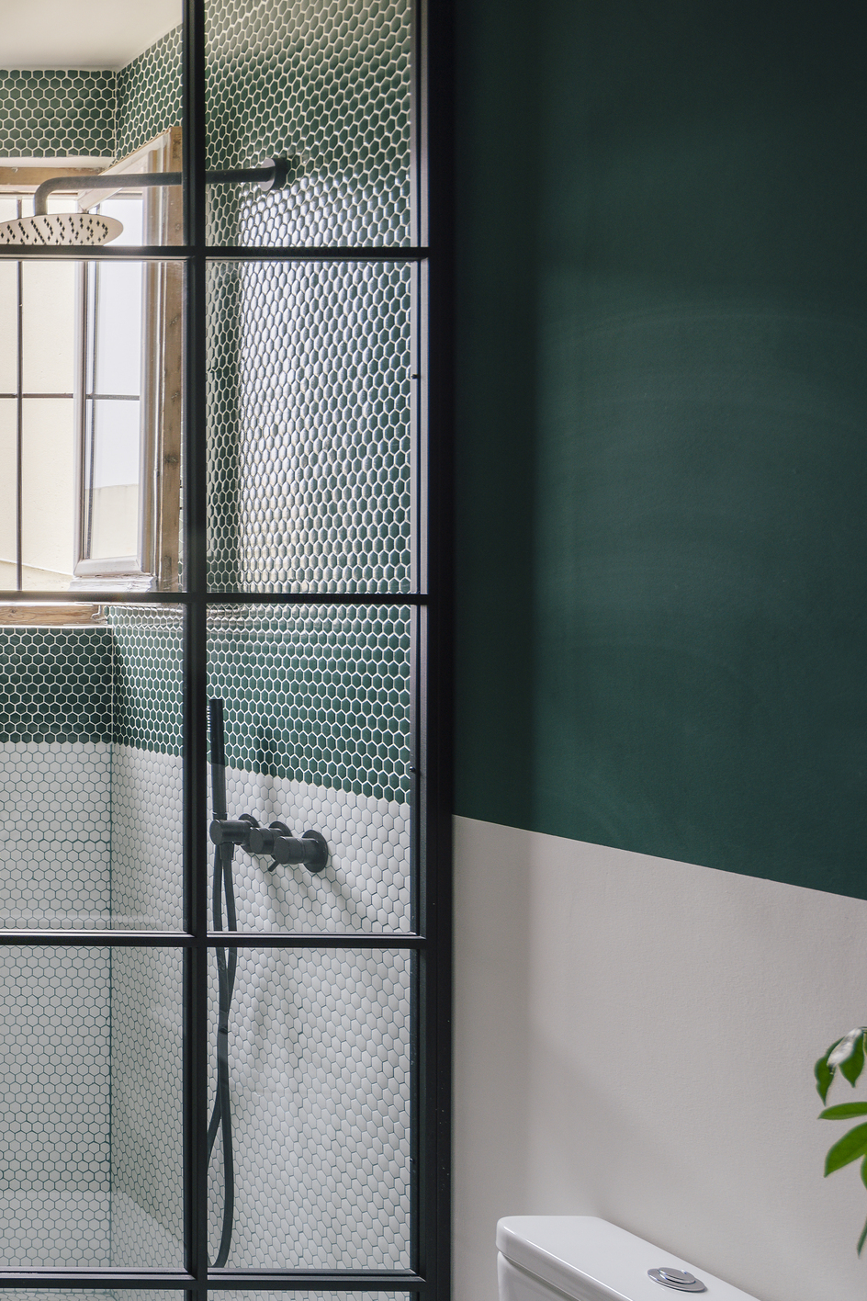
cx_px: 63
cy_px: 795
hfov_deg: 34.5
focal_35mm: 36
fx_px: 1300
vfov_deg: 52.7
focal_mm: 17
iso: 100
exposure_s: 1/25
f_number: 8
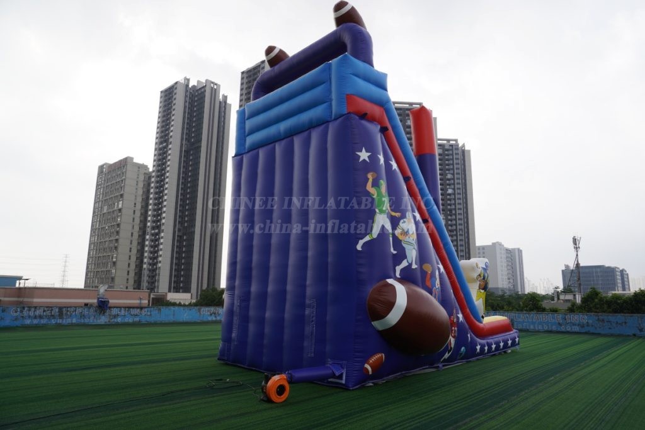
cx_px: 322
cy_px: 215
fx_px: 430
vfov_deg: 53.1
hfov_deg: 73.7
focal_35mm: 24
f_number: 7.1
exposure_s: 1/125
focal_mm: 16
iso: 100
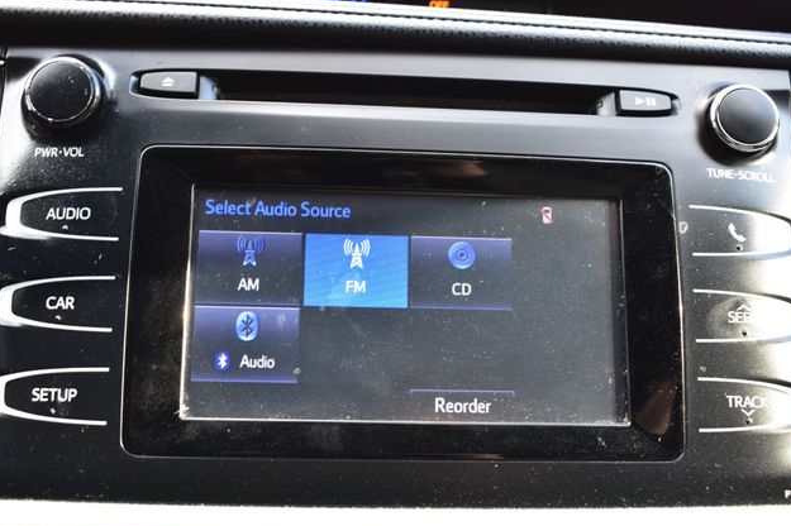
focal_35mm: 43
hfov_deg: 45.5
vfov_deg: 31.2
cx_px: 402
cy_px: 267
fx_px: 944
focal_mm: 28
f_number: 7.1
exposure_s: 1/25
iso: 400
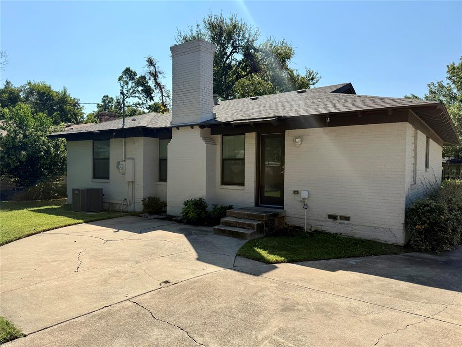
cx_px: 231
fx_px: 320
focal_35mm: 24
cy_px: 174
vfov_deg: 56.8
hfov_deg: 71.6
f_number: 1.78
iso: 80
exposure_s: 1/5319
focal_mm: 6.76
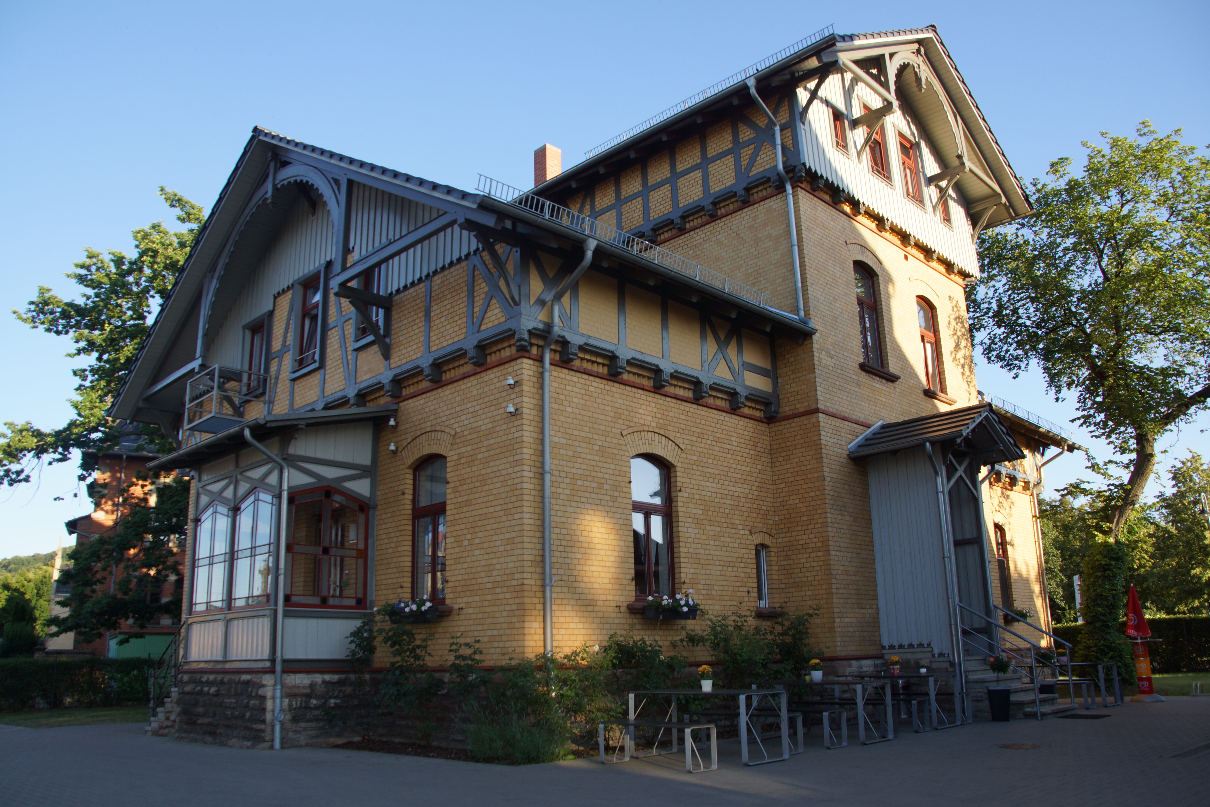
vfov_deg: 47.9
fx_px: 907
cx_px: 605
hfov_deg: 67.4
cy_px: 404
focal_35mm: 27
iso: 100
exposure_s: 1/125
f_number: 5.6
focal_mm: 18
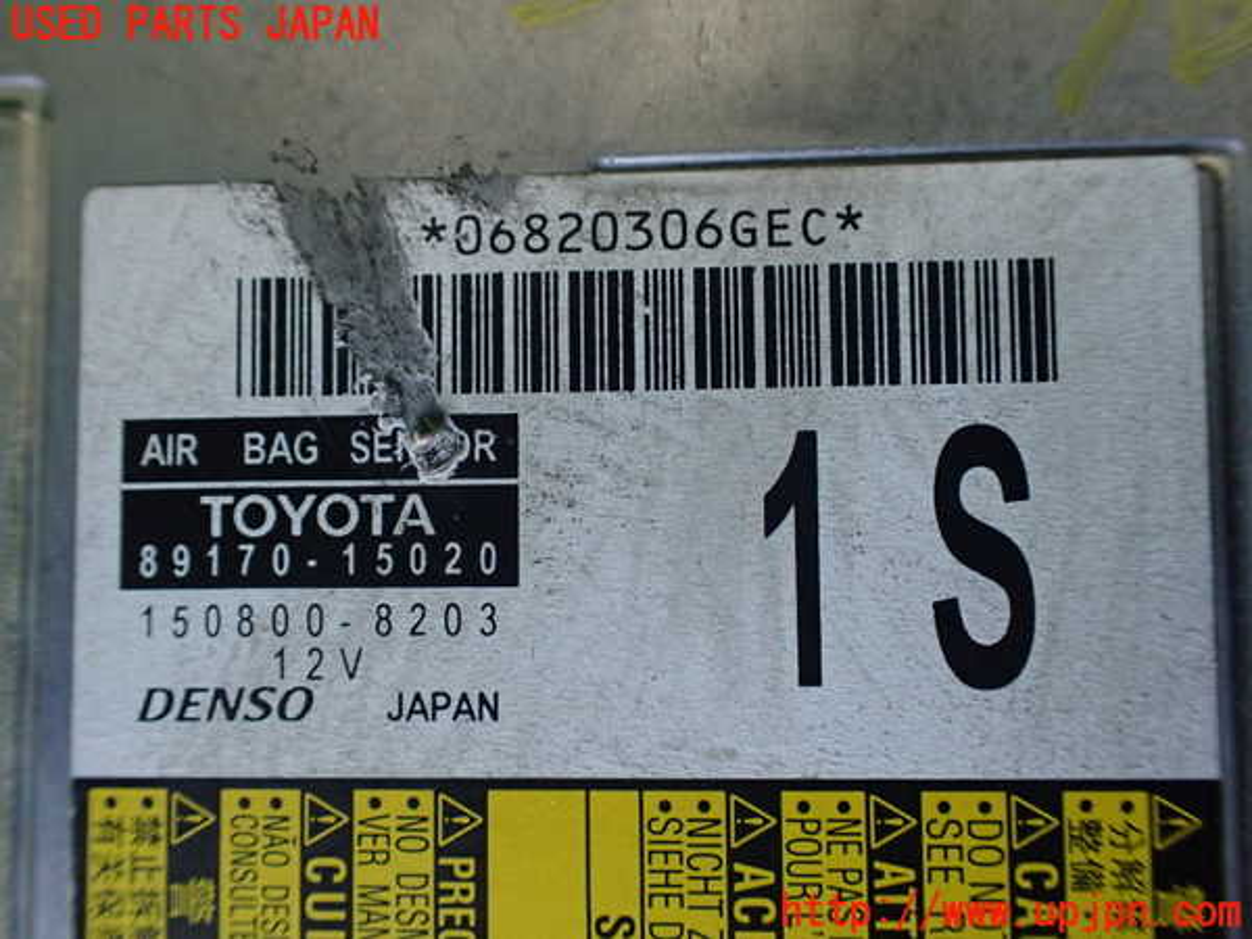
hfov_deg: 60.0
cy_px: 470
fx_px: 1085
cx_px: 626
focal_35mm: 30
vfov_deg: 46.8
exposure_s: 1/125
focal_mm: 5.4
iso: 500
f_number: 2.3
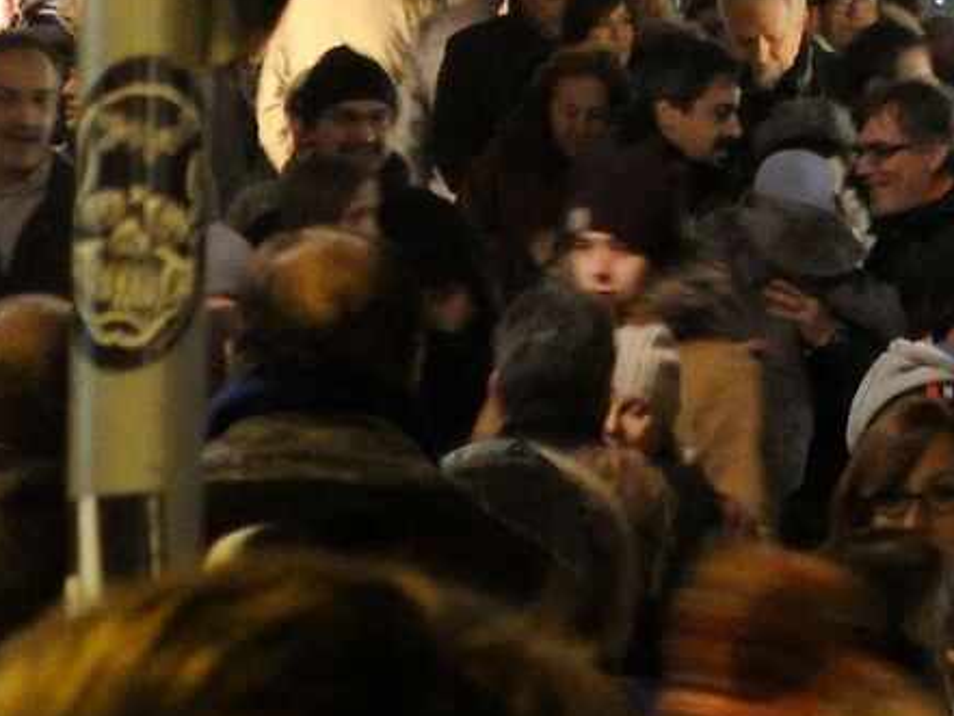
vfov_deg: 2.0
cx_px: 1510
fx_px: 20262
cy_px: -1012
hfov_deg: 2.7
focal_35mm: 735
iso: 720
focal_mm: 28.4
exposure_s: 1/15
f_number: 3.5
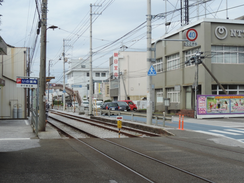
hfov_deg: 34.9
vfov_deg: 26.6
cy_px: 92
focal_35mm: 55
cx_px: 122
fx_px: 388
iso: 80
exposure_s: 1/640
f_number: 3.7
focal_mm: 9.8
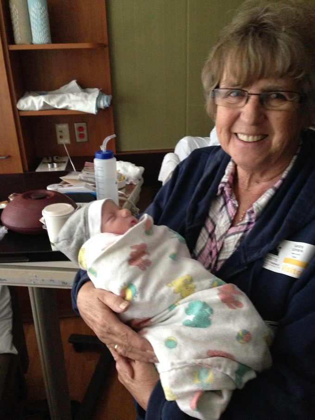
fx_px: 400
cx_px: 158
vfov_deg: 55.4
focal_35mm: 33
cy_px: 210
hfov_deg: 42.9
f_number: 2.4
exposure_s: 1/15
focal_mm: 4.12
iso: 500
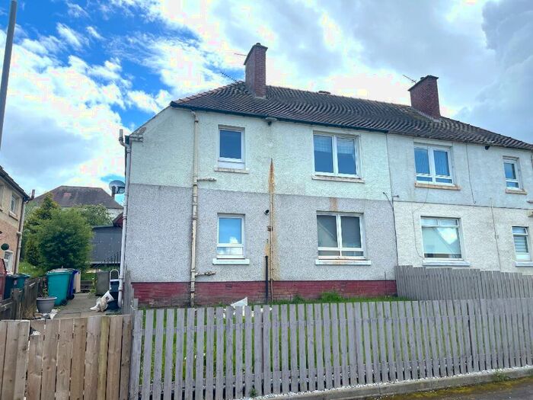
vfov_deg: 53.1
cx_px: 266
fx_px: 400
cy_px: 200
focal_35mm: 26
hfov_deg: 67.3
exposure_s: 1/4049
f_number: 1.6
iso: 32
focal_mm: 5.1
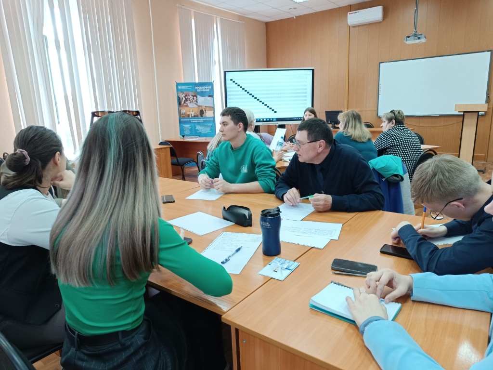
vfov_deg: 56.8
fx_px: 342
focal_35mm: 24
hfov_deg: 71.6
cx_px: 246
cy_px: 185
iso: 515
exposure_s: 1/101
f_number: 1.88
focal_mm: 5.59
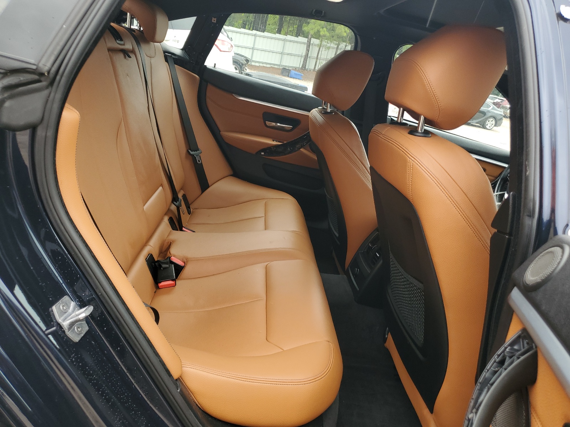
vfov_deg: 53.1
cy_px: 214
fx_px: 428
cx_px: 285
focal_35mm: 26
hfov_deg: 67.3
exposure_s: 1/143
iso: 50
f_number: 1.5
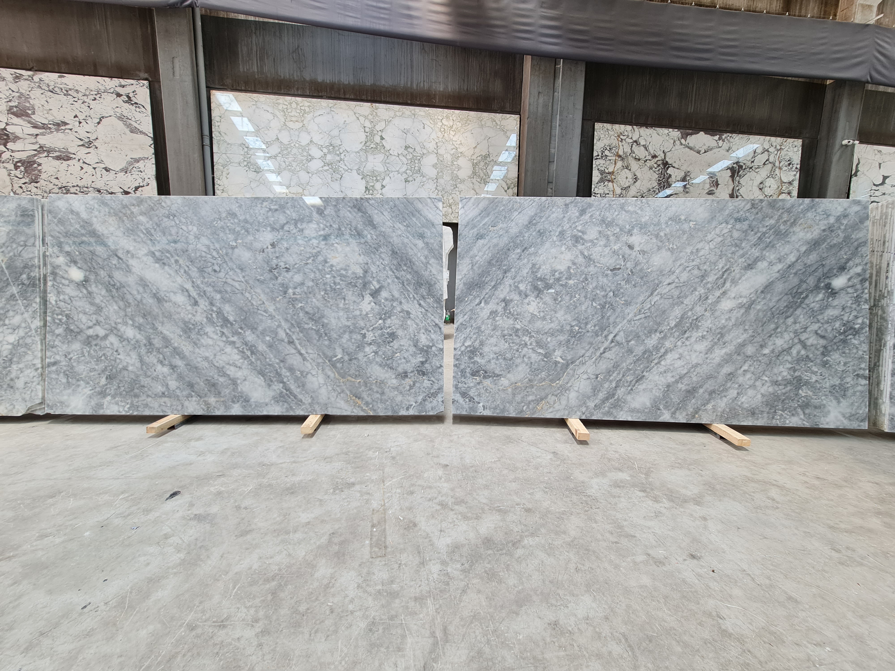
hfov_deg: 106.2
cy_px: 336
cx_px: 448
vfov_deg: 89.9
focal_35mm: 13
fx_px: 336
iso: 100
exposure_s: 1/60
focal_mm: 2.2
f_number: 2.2
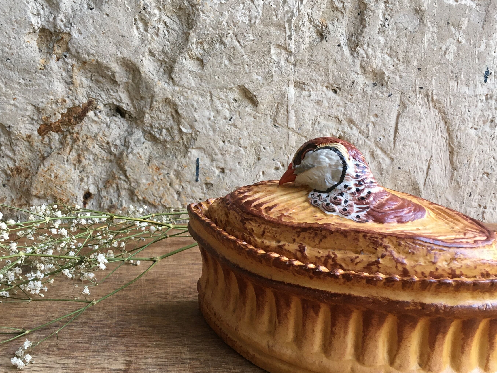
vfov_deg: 33.6
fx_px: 617
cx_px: 220
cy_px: 198
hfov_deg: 43.8
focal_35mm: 43
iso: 50
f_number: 2.2
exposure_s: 1/33
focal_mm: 4.15
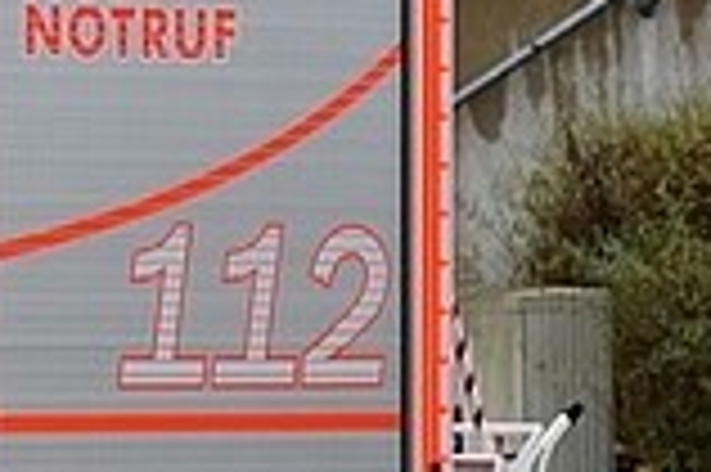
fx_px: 9549
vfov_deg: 2.8
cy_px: 90
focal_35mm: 484
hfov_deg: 4.1
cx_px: -1269
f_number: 5
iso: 400
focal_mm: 85
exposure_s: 1/100
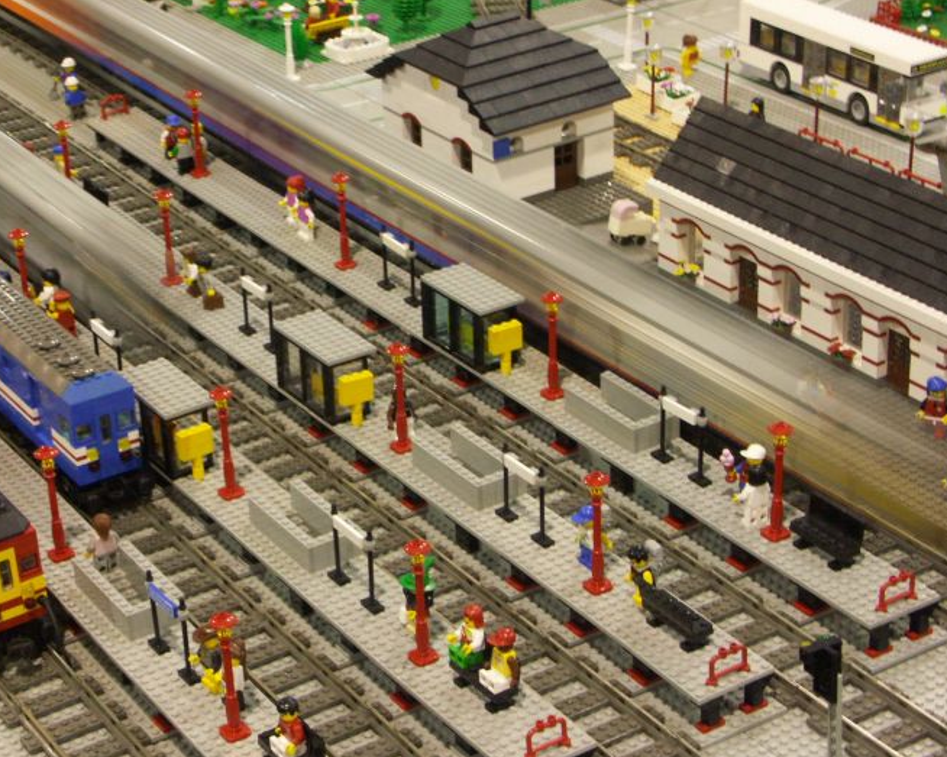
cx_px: 308
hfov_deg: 24.3
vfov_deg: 19.7
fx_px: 2186
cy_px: 414
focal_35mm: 78
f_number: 5
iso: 200
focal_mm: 13.09
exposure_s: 1/4
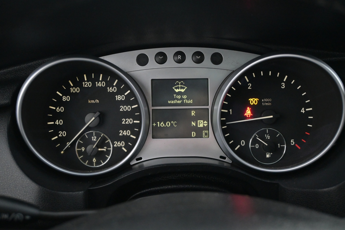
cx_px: 172
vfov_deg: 32.4
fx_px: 395
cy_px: 115
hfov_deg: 47.2
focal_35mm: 41
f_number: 4.5
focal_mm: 27.5
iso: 4000
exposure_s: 1/40
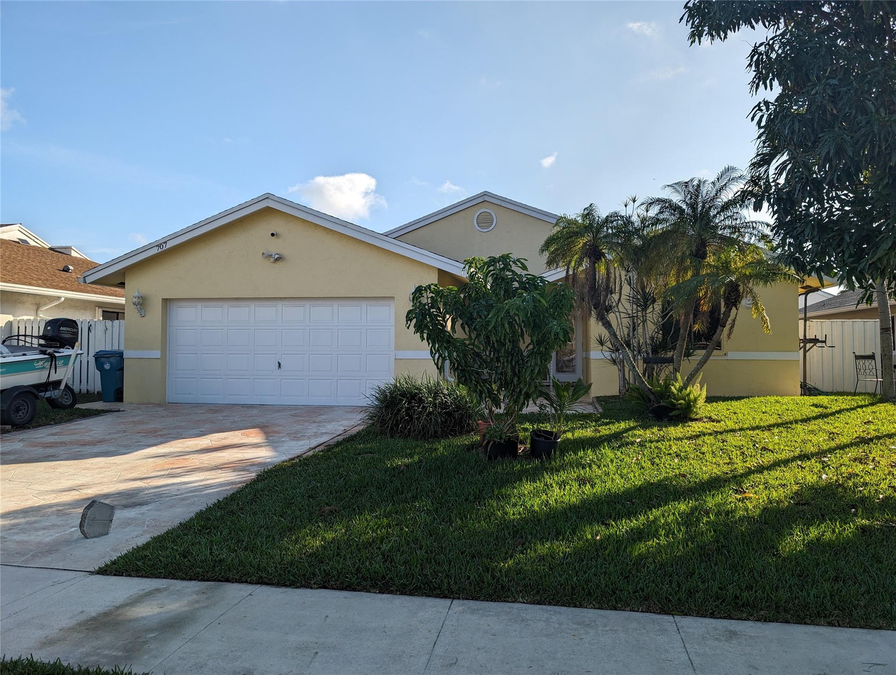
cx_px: 448
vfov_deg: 56.9
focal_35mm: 24
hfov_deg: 71.5
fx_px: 622
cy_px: 338
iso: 20
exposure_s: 1/1232
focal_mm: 6.9
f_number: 1.68
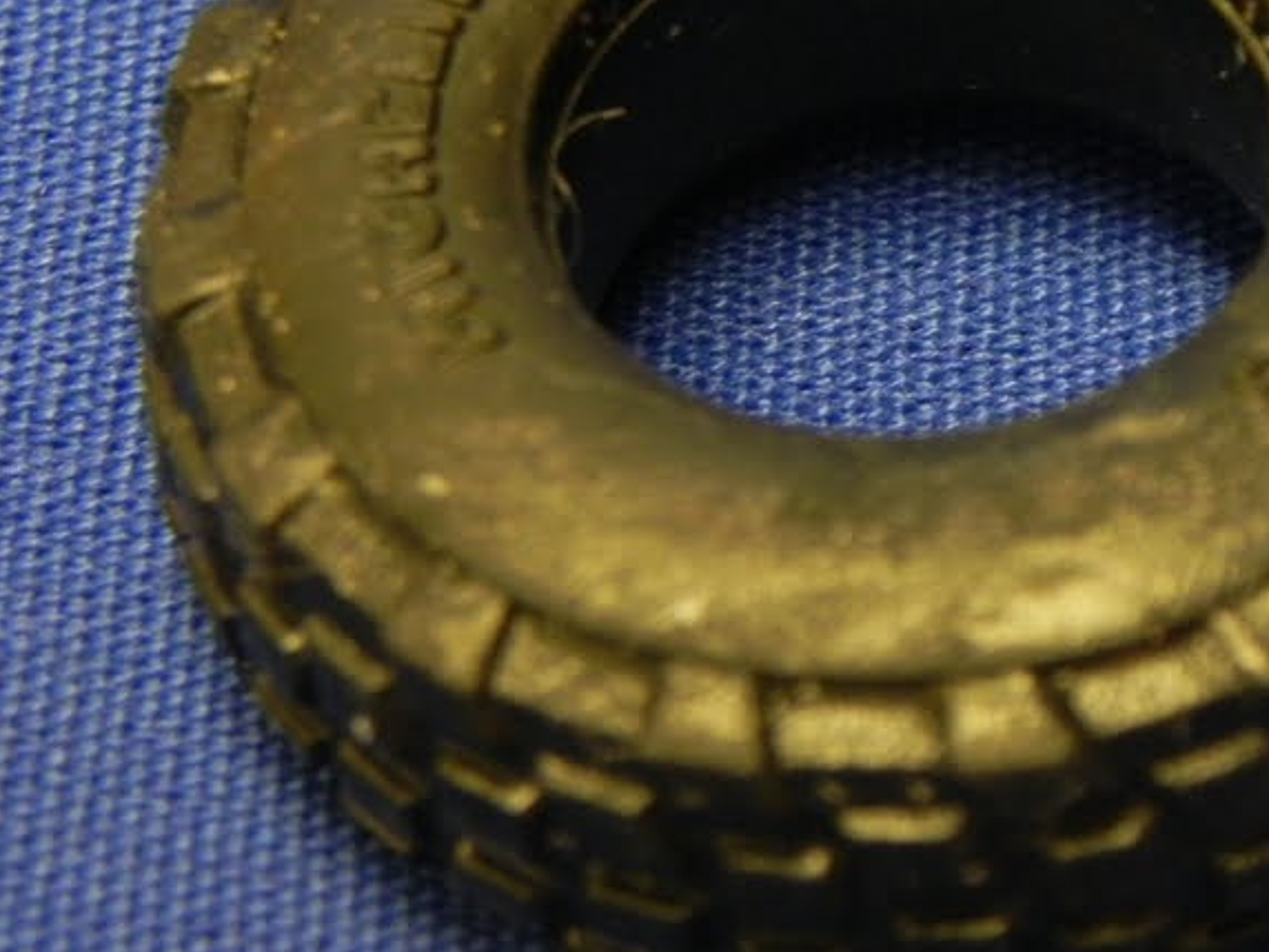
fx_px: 6892
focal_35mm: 188
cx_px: 1029
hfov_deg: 10.5
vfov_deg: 7.9
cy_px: 337
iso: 400
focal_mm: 18.8
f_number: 4
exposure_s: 1/6.2
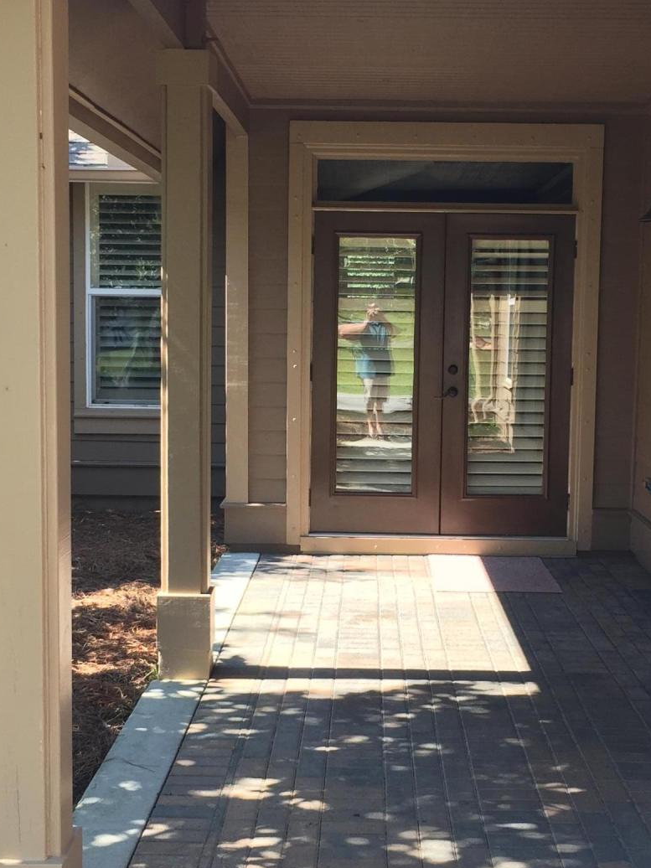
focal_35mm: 56
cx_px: 362
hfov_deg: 26.1
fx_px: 1404
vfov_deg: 34.3
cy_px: 448
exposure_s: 1/170
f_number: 2.2
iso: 32
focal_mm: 4.15
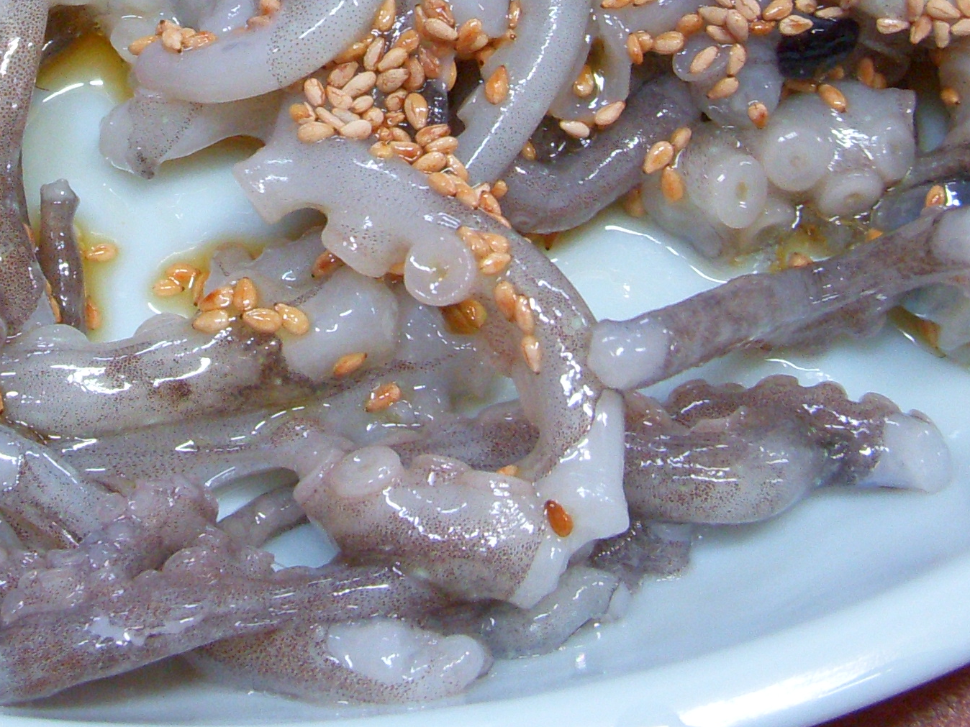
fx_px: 2578
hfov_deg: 21.1
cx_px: 208
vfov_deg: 15.7
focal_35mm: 92
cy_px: -55
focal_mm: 6.3
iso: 200
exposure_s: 1/25
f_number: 3.3
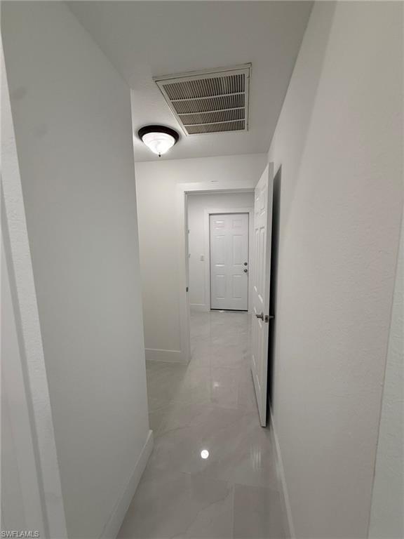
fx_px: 218
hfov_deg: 85.7
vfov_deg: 102.1
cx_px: 202
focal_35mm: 14
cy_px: 270
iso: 160
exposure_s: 1/120
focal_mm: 2.22
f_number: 2.2
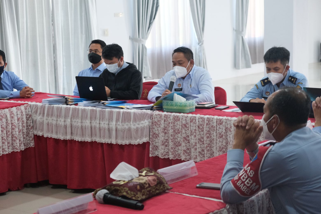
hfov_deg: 24.5
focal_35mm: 83
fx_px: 740
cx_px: 160
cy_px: 107
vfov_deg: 16.5
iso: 3200
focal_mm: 55
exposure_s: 1/56
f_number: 4
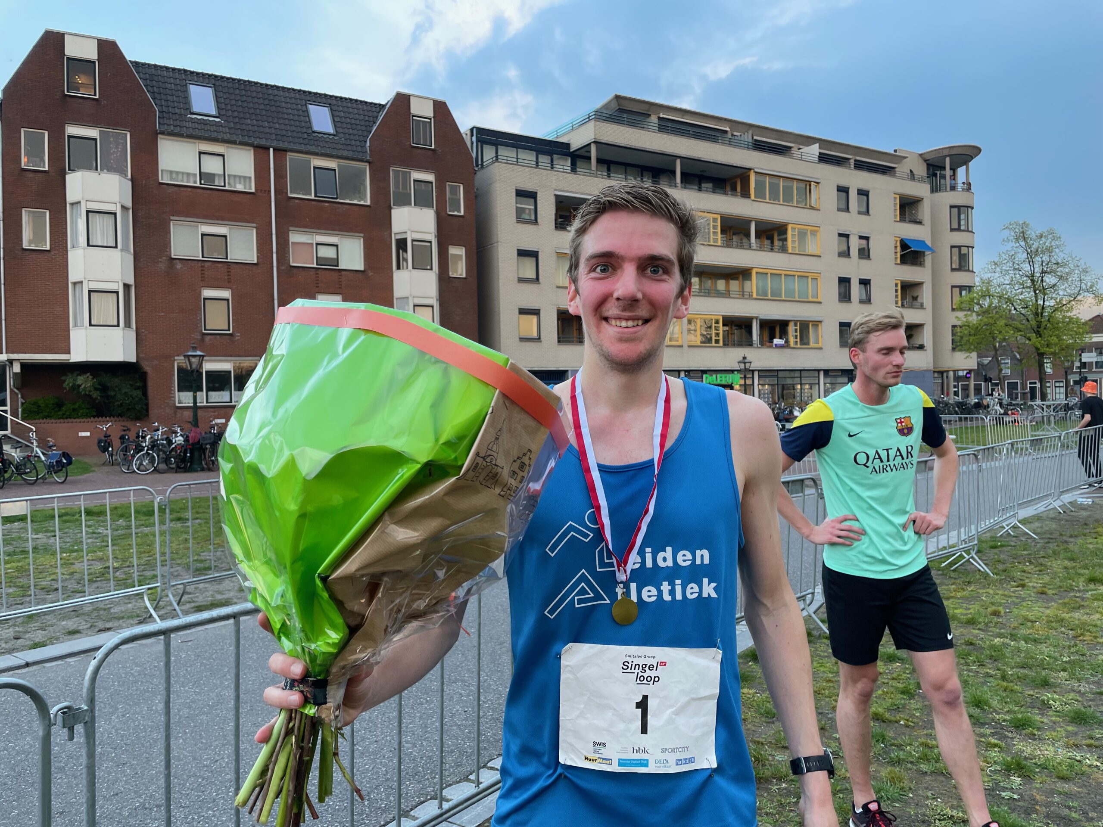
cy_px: 414
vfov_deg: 53.1
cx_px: 552
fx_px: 828
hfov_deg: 67.3
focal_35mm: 26
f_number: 1.6
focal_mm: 4.2
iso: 64
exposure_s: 1/121
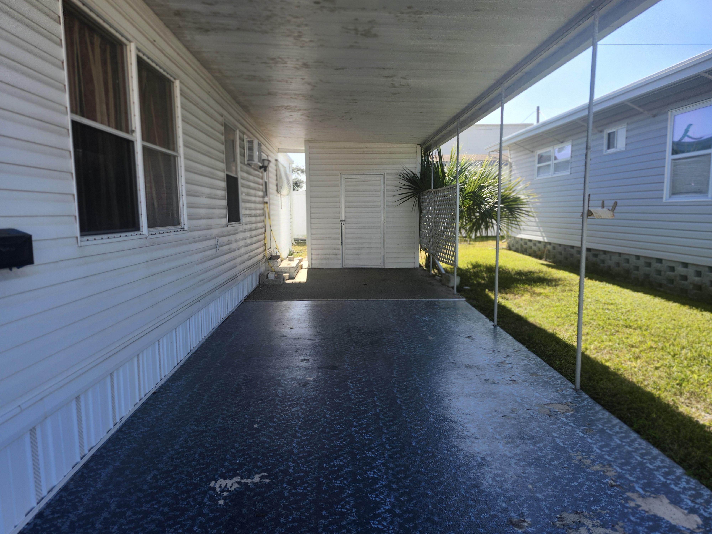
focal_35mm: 23
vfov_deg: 58.9
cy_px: 267
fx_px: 473
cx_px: 356
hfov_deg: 73.9
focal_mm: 5.54
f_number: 1.8
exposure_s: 1/582
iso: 25
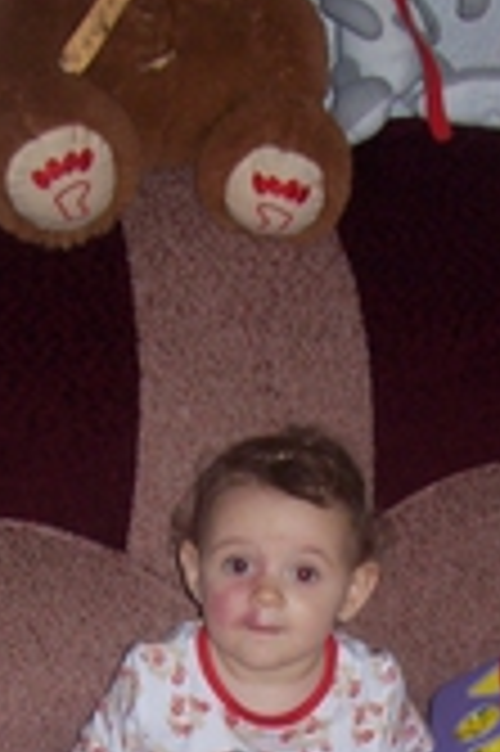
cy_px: 851
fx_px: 2108
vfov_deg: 19.3
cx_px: 309
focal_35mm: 101
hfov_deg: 13.5
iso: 80
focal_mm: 6
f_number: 2.7
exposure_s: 1/64
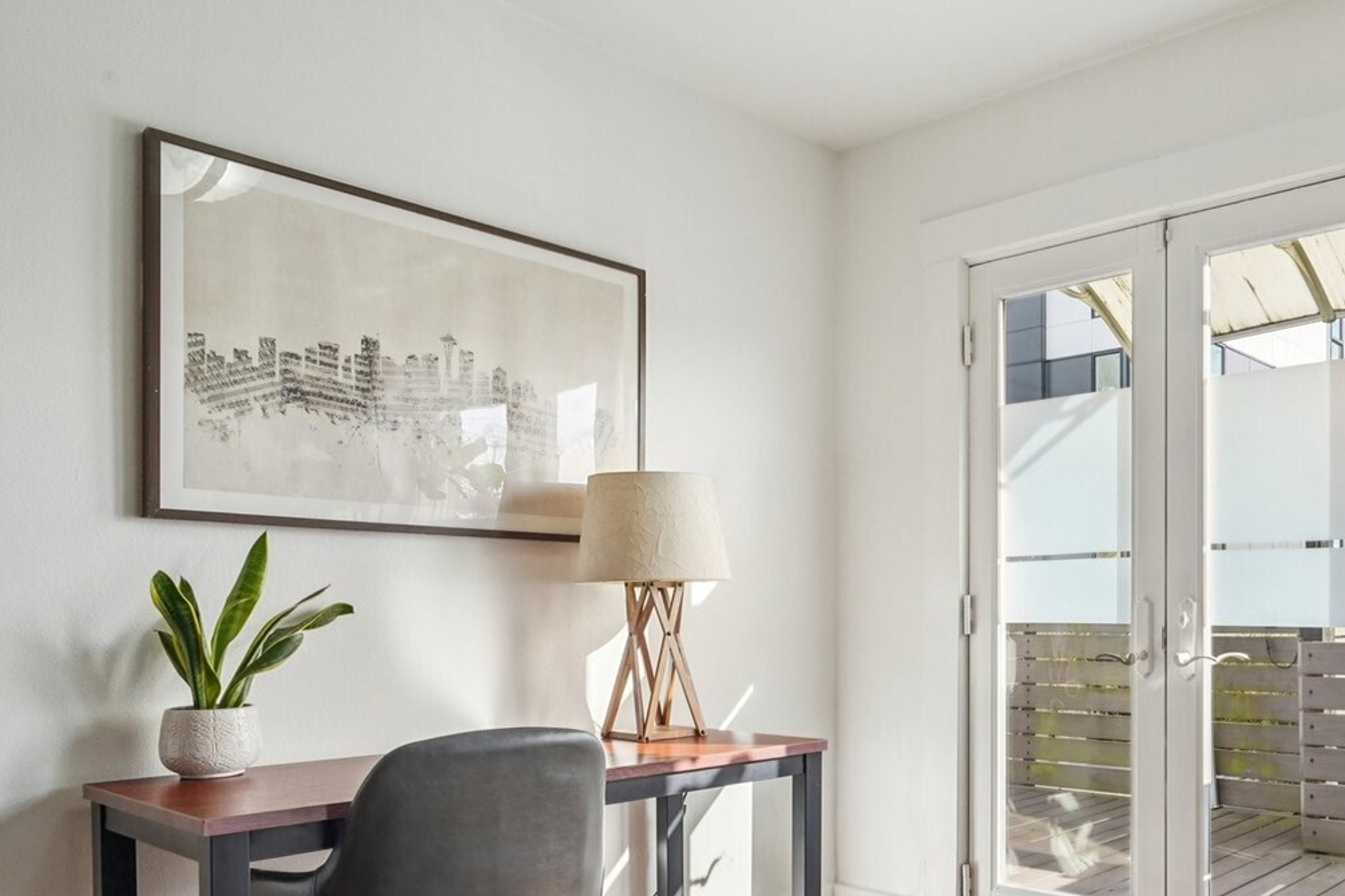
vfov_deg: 46.7
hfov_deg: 62.0
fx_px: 1008
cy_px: 637
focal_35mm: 27
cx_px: 1069
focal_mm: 16
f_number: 7.1
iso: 1600
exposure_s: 1/800
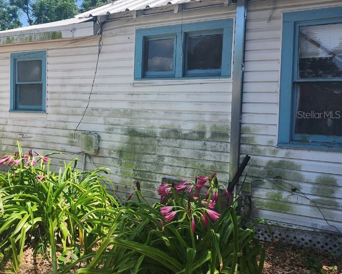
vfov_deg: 45.7
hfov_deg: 53.8
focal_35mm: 32
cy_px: 114
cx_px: 99
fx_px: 324
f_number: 1.8
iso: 25
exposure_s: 1/814
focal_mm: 5.54
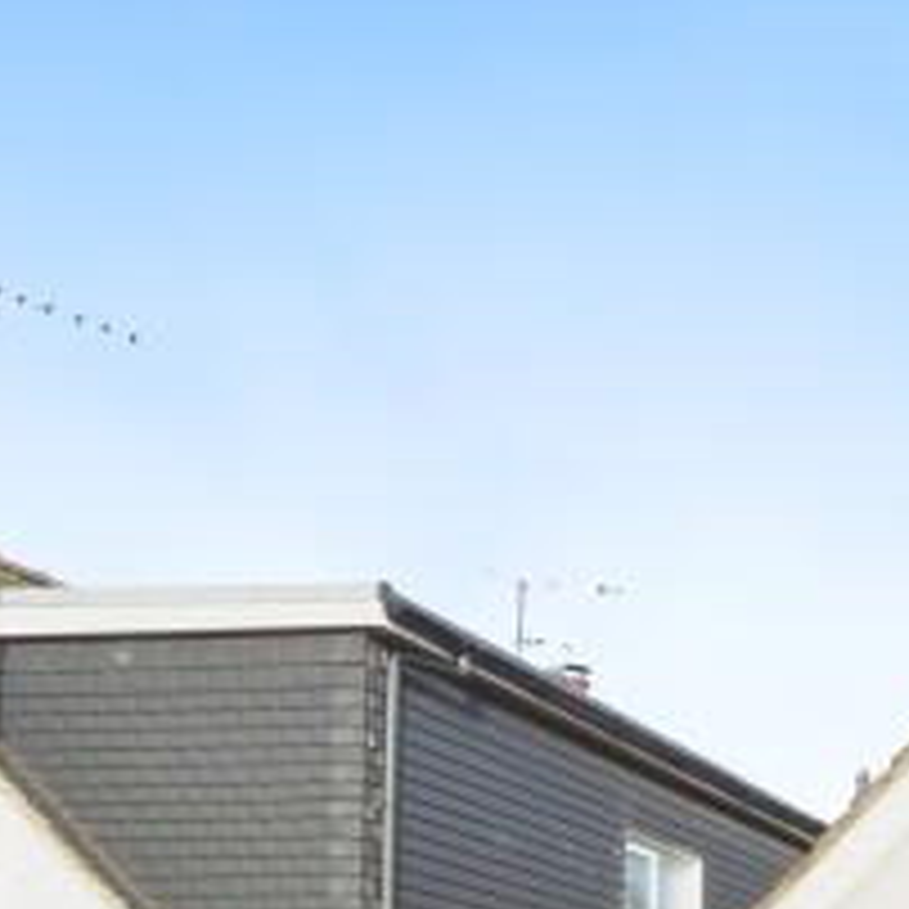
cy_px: 1132
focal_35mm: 69
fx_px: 2050
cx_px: 1395
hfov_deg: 20.9
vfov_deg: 22.7
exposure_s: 1/250
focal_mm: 16
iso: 800
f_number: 14
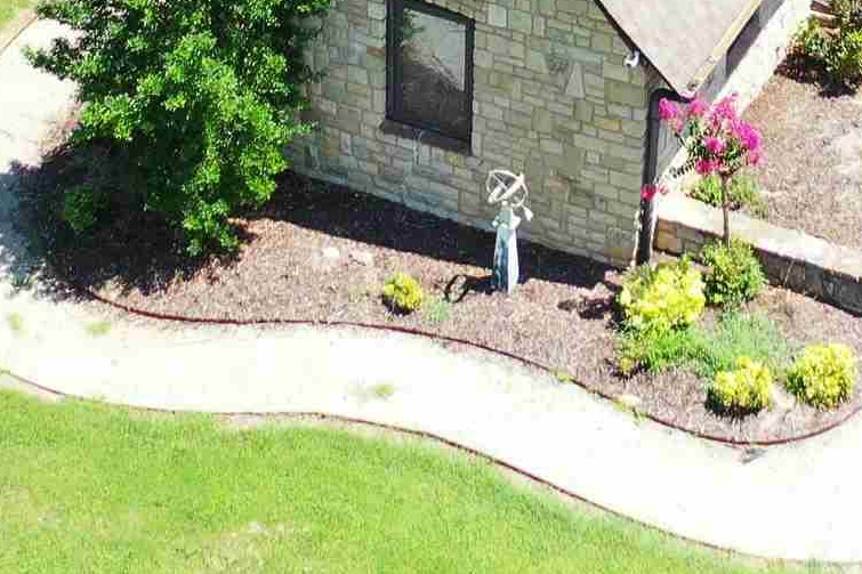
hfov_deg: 17.7
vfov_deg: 11.5
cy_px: -300
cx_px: 768
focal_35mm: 114
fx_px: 2729
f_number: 2.8
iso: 100
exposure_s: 1/640
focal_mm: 10.26
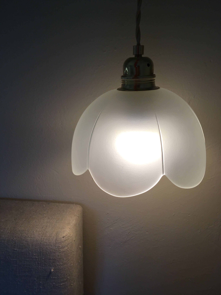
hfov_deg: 48.2
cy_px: 148
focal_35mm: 29
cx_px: 110
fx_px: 247
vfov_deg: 61.7
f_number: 2.2
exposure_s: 1/340
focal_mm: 4.15
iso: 25
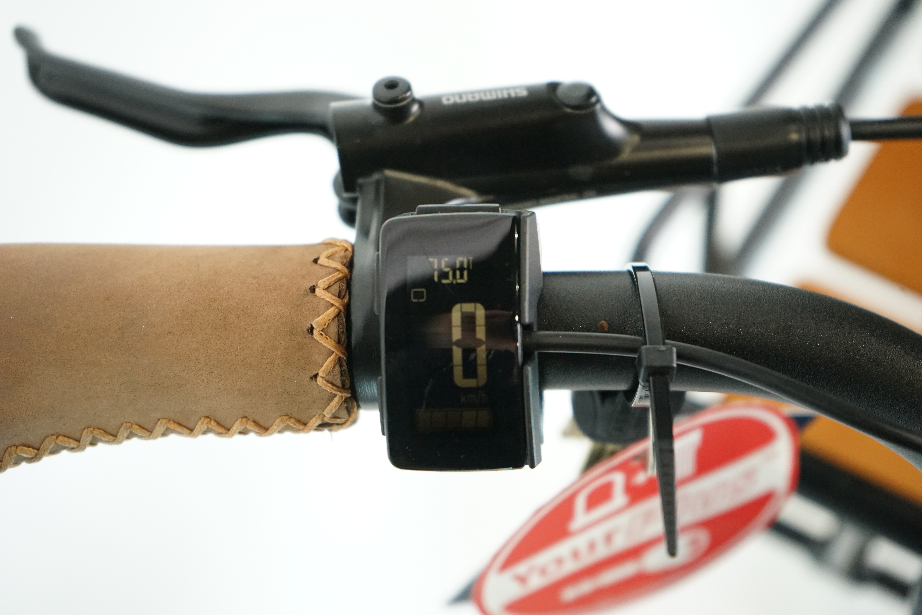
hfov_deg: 28.8
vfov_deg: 19.5
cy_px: 308
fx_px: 1793
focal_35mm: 70
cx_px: 461
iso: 4000
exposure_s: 1/200
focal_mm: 70
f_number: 5.6
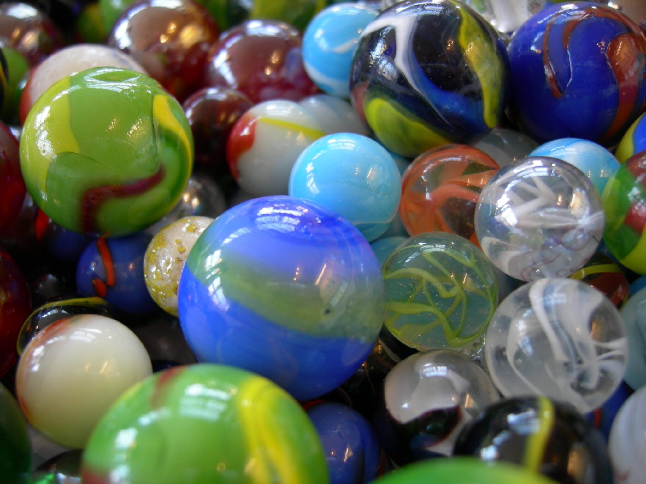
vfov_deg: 39.7
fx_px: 672
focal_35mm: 36
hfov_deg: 51.4
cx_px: 323
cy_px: 242
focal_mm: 7.5
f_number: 2.7
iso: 64
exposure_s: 1/9.6
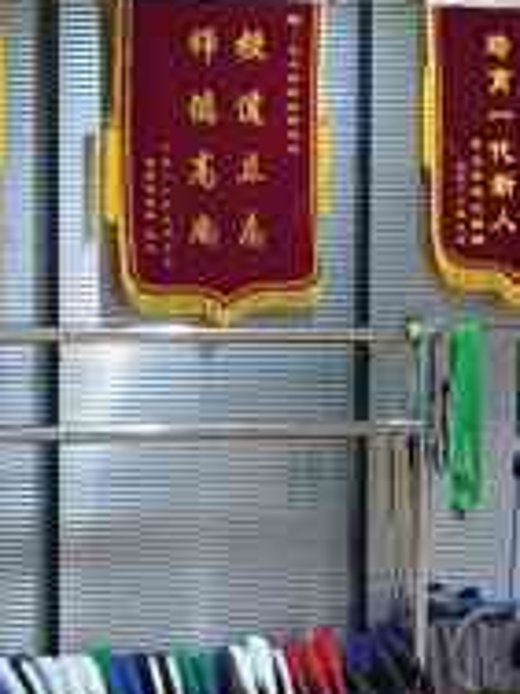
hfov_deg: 10.3
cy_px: 460
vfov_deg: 13.7
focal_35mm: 144
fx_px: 2884
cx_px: 457
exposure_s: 1/33
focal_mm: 4.15
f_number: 2.2
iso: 64
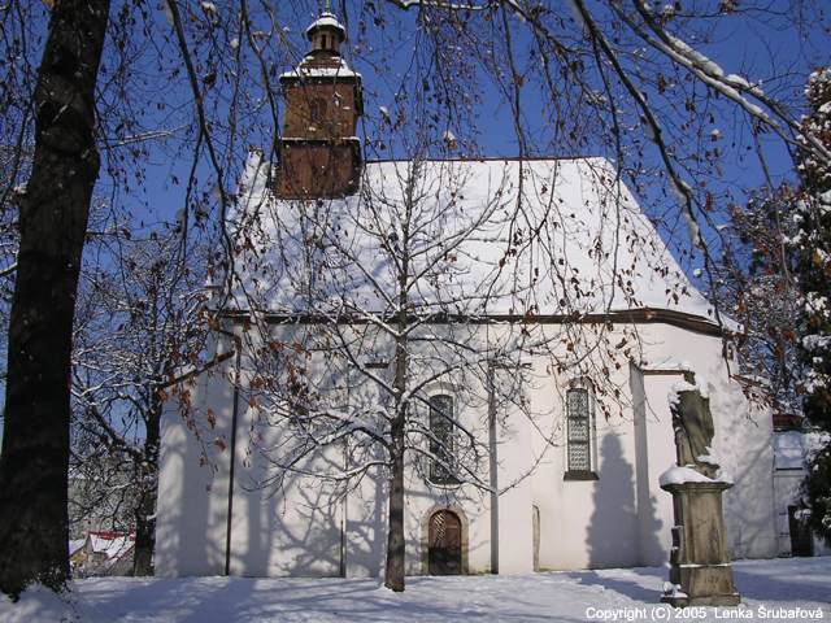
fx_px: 912
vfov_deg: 37.7
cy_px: 312
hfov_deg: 49.0
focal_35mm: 38
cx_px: 416
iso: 100
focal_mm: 5.8
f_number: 5.6
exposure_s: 1/695
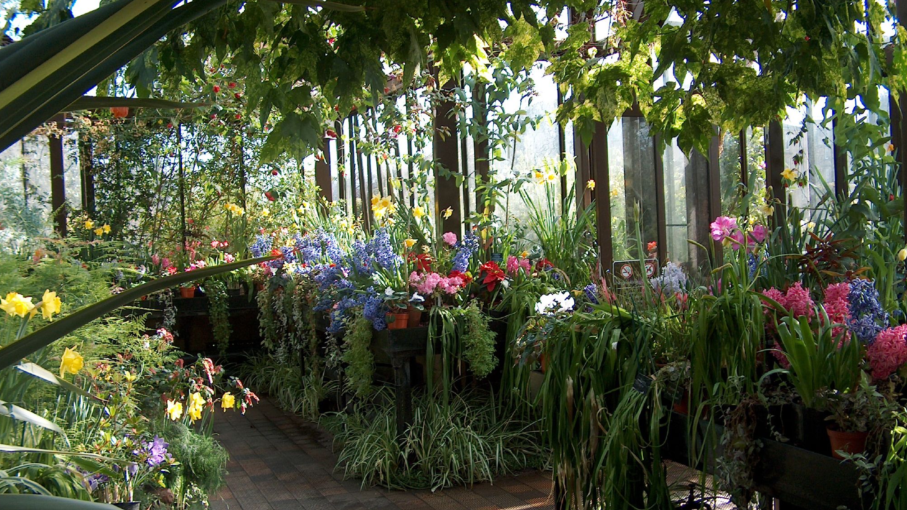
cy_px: 310
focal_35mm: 41
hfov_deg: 49.4
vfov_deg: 28.9
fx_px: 986
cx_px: 455
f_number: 2.8
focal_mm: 7.6
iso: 145
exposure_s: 1/214
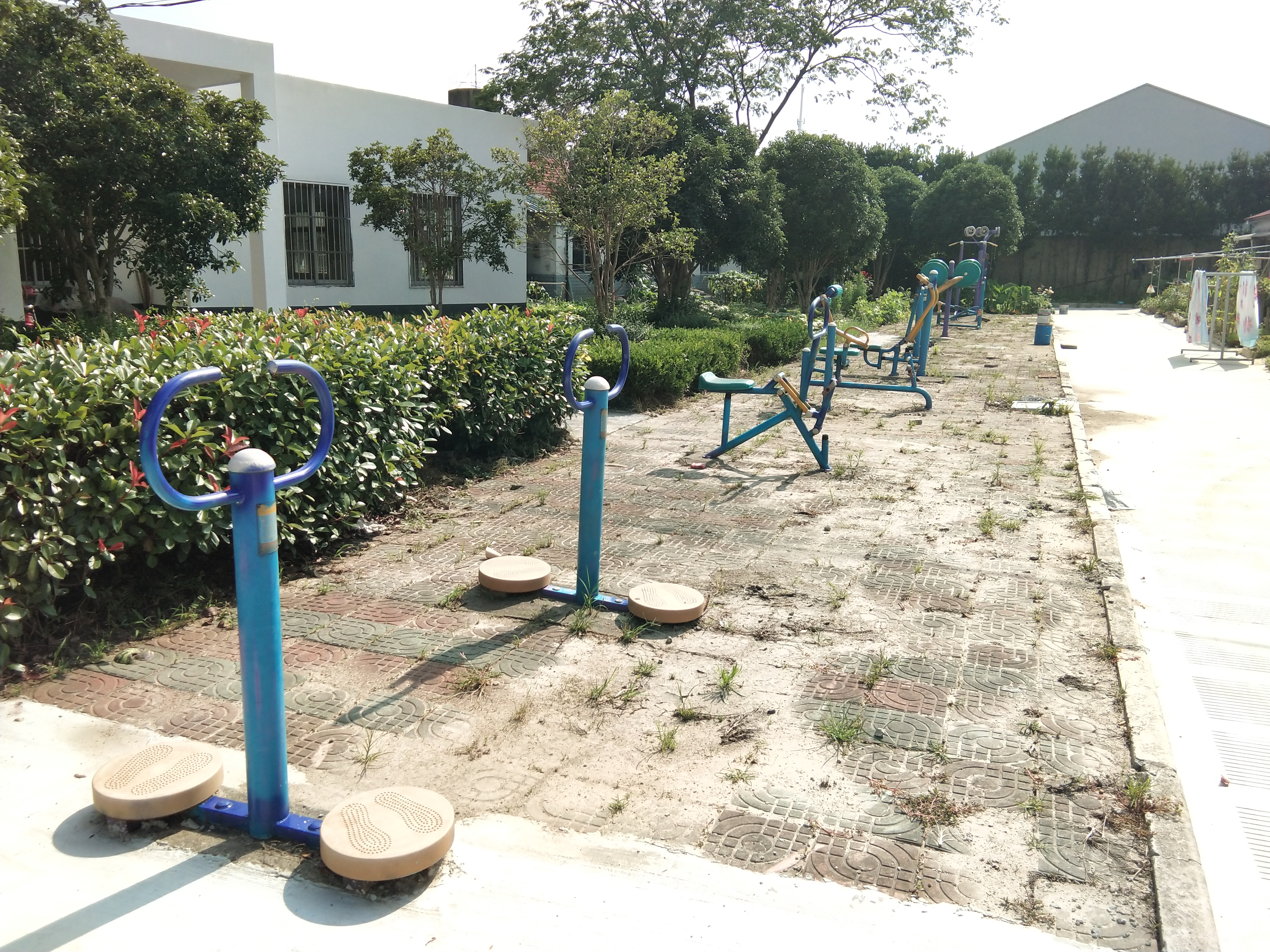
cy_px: 476
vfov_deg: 45.4
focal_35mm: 31
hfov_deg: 58.4
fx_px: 1137
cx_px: 635
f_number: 2.2
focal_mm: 3.69
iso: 50
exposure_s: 1/747
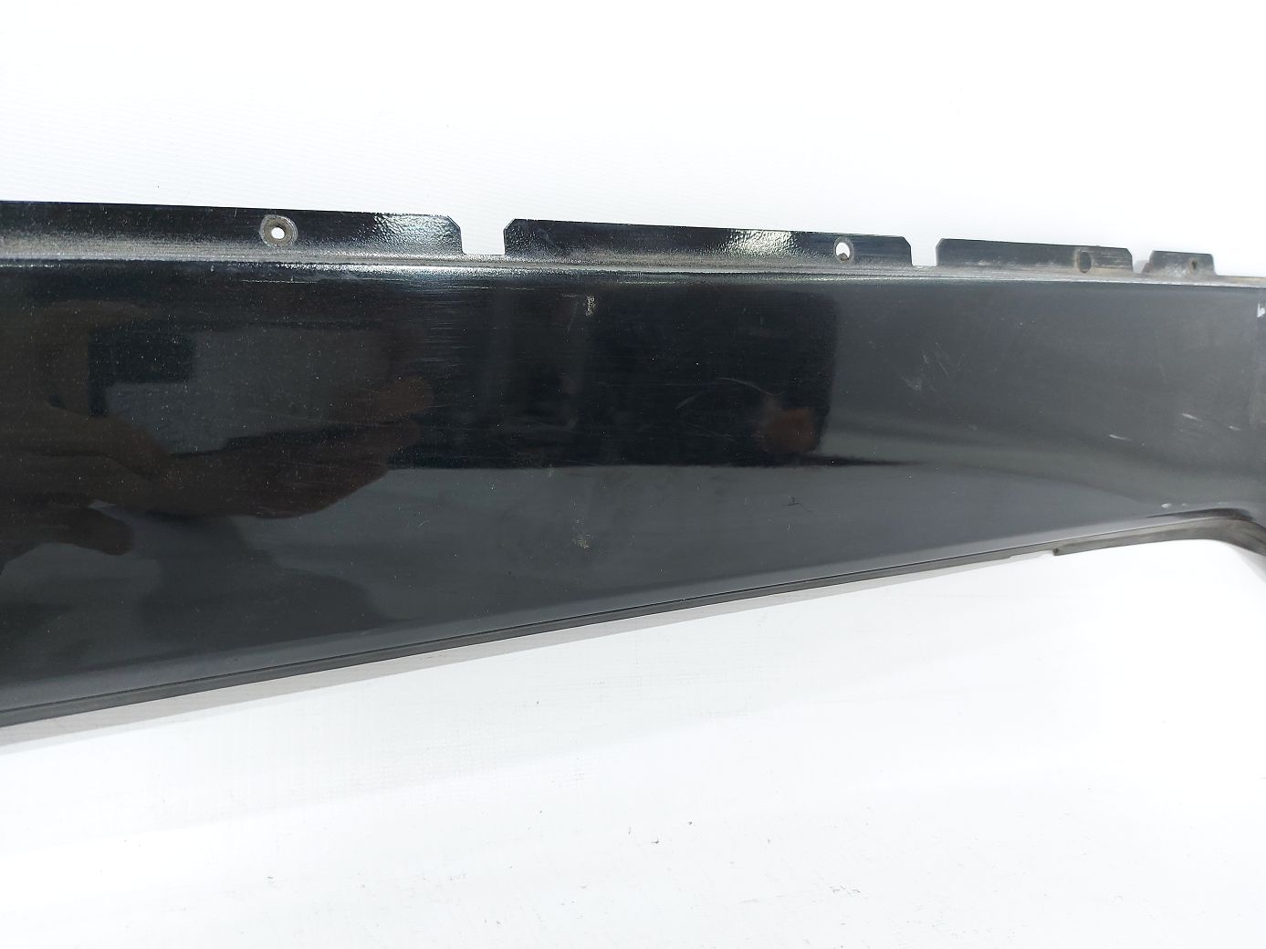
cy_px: 474
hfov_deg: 71.6
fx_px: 878
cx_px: 633
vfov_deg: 56.8
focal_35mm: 24
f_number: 1.8
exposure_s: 1/50
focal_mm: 5.23
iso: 100
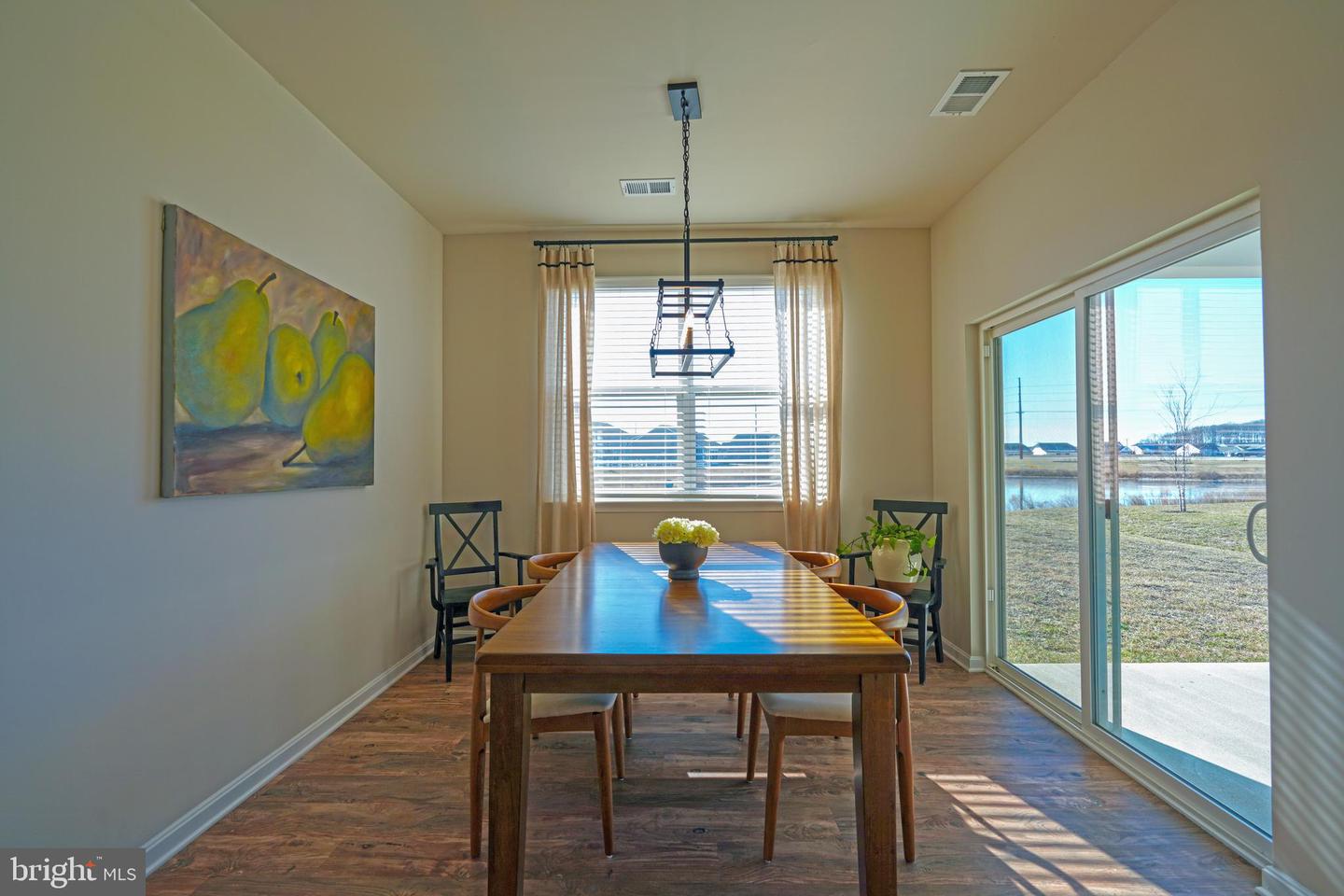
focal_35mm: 16
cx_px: 672
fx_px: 597
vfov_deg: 73.7
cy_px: 448
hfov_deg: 96.7
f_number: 5
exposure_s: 1/100
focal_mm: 16
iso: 100
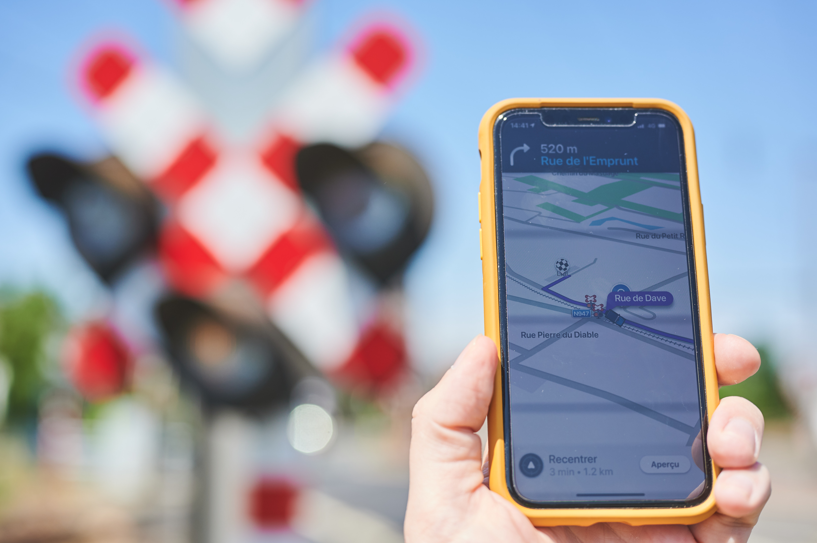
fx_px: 1134
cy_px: 272
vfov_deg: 27.0
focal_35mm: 50
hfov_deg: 39.6
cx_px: 408
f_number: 2.8
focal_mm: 50
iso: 200
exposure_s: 1/2500
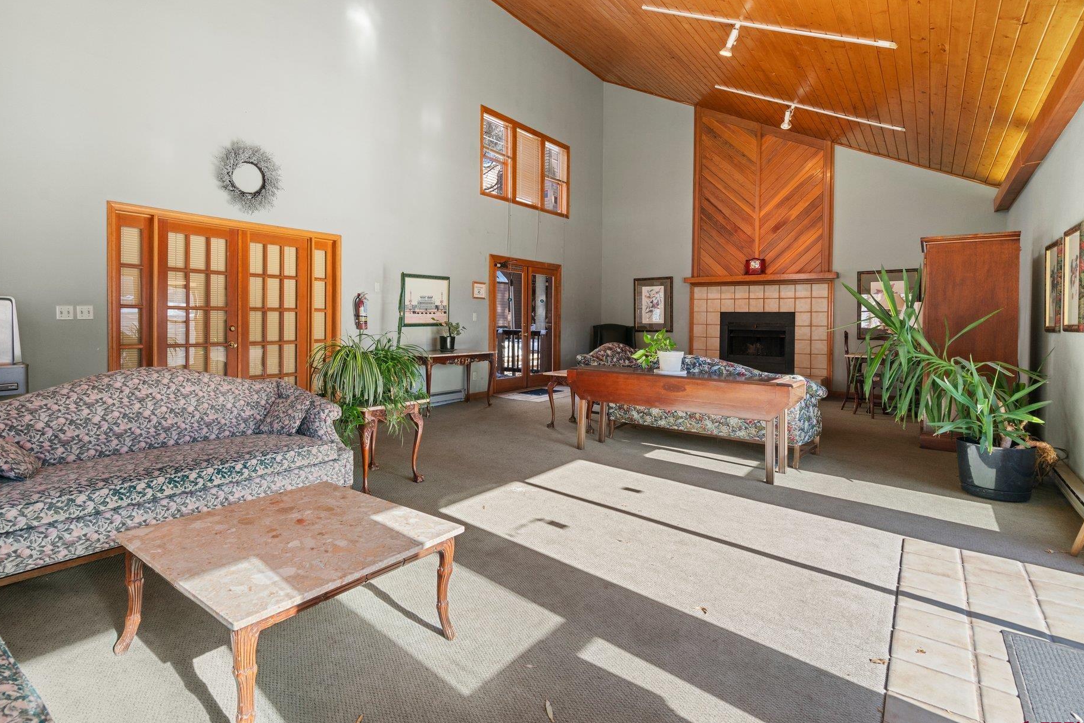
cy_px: 329
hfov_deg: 89.6
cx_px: 479
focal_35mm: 18
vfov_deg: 67.3
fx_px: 542
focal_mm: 16
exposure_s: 1/15
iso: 400
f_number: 8
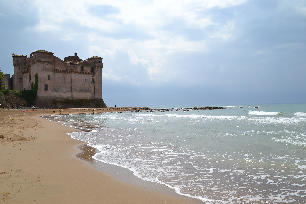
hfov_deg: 57.2
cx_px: 153
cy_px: 102
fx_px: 280
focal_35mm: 33
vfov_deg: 40.0
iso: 100
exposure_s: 1/400
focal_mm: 22
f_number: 10
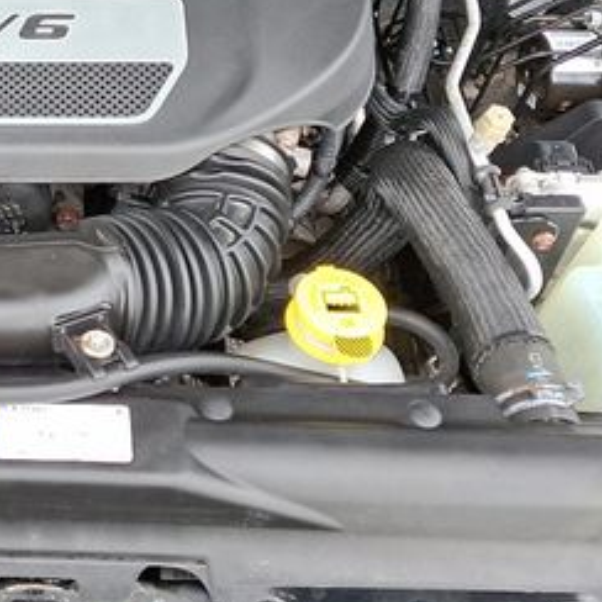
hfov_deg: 27.9
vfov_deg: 28.6
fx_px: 1141
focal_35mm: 58
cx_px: 12
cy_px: 86
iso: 25
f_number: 1.8
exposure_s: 1/135
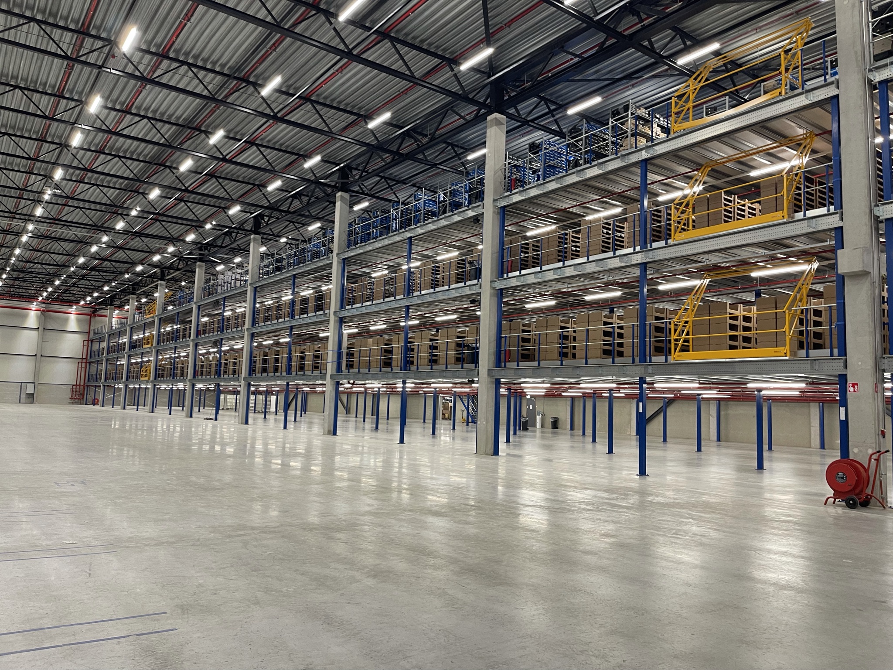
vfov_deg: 53.1
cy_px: 335
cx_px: 446
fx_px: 671
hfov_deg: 67.3
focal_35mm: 26
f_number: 1.6
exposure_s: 1/65
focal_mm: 5.1
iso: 125
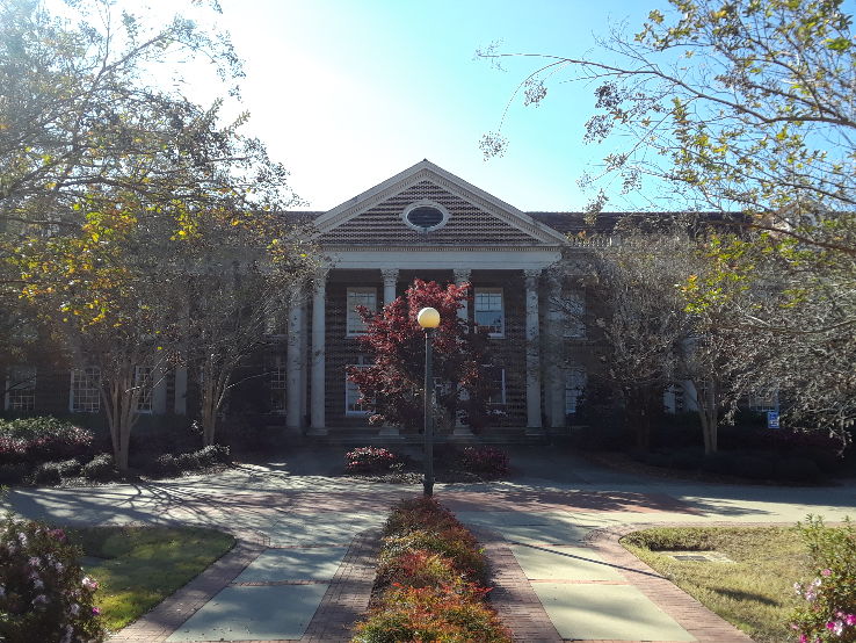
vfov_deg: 46.8
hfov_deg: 59.9
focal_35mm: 30
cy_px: 322
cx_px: 428
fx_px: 742
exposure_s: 1/633
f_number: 1.9
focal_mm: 2.47
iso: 40
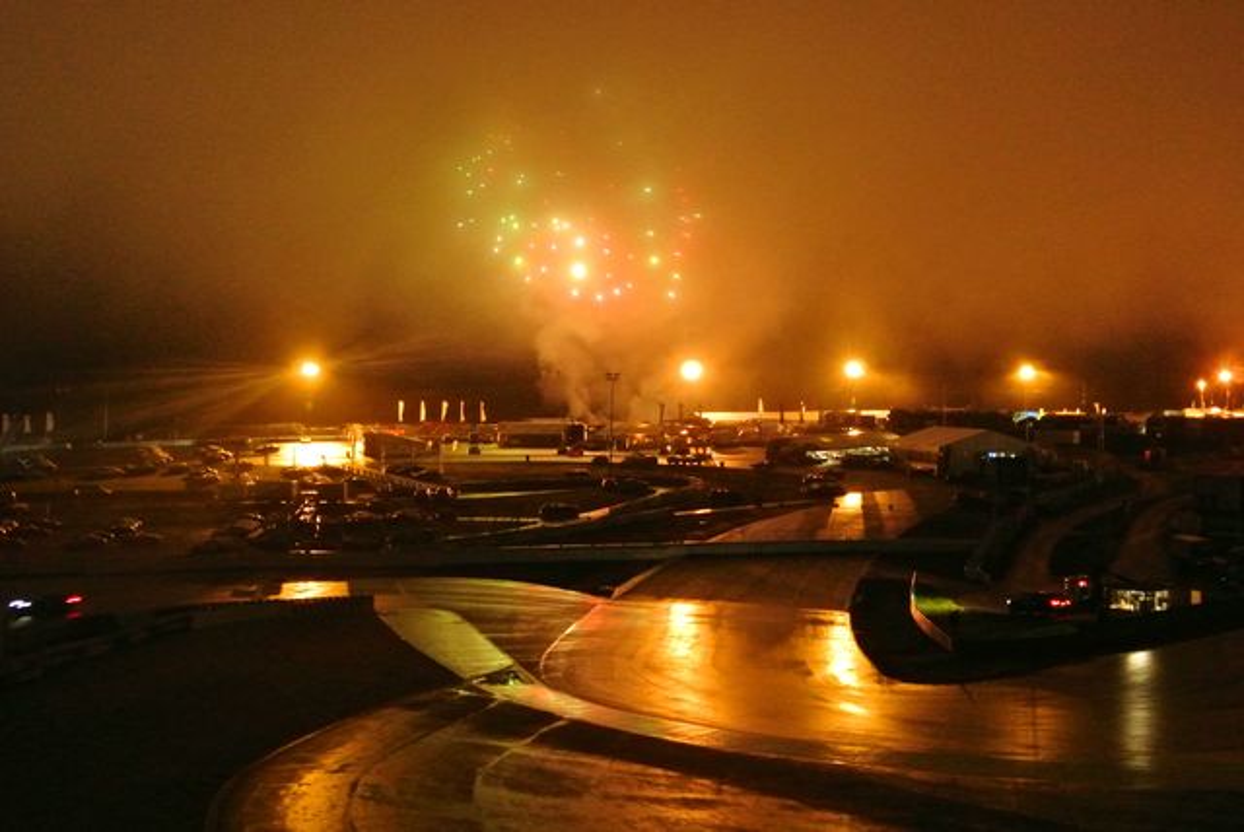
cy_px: 416
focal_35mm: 51
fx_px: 1764
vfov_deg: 26.5
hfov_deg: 38.8
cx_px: 622
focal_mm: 18.9
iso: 3200
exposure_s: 1/13
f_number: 4.8
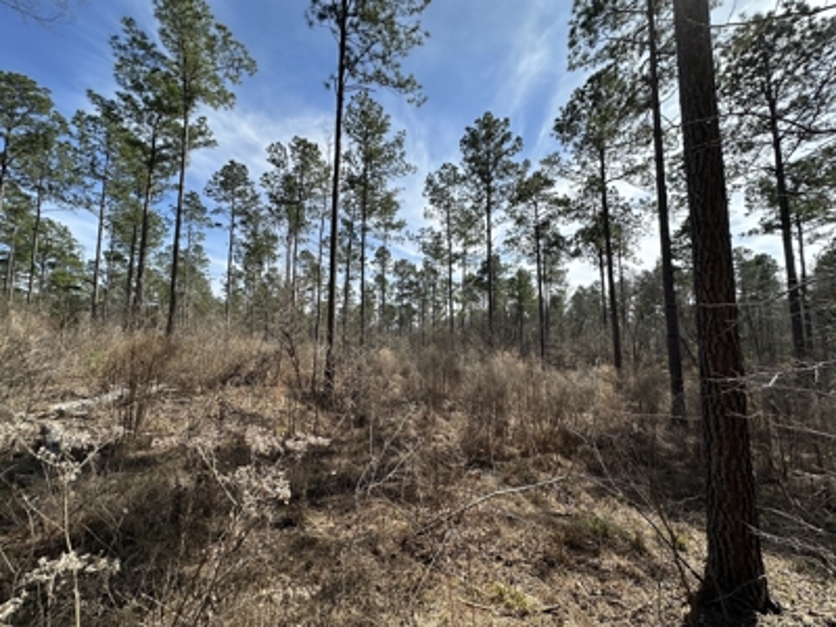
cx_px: 418
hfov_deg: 102.1
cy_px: 314
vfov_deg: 85.7
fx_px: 338
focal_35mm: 14
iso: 50
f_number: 2.2
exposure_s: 1/1490
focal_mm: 2.22
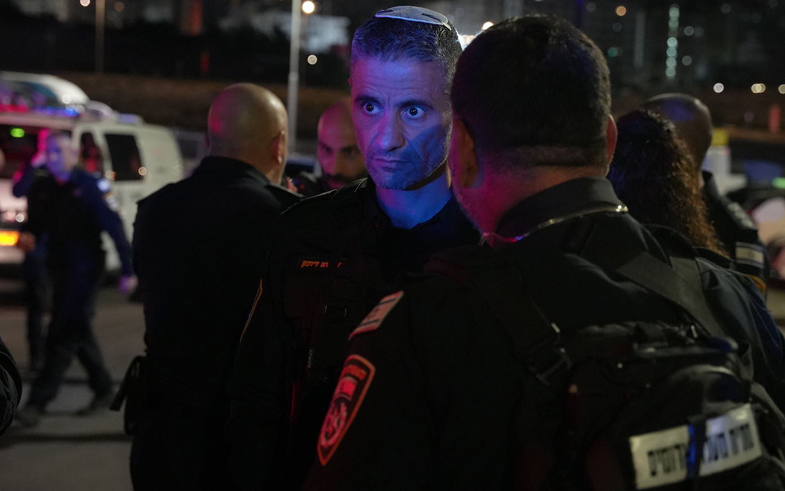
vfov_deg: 17.4
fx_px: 1604
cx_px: 394
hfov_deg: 27.5
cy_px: 255
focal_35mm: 75
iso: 5000
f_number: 3.5
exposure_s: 1/50
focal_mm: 49.1
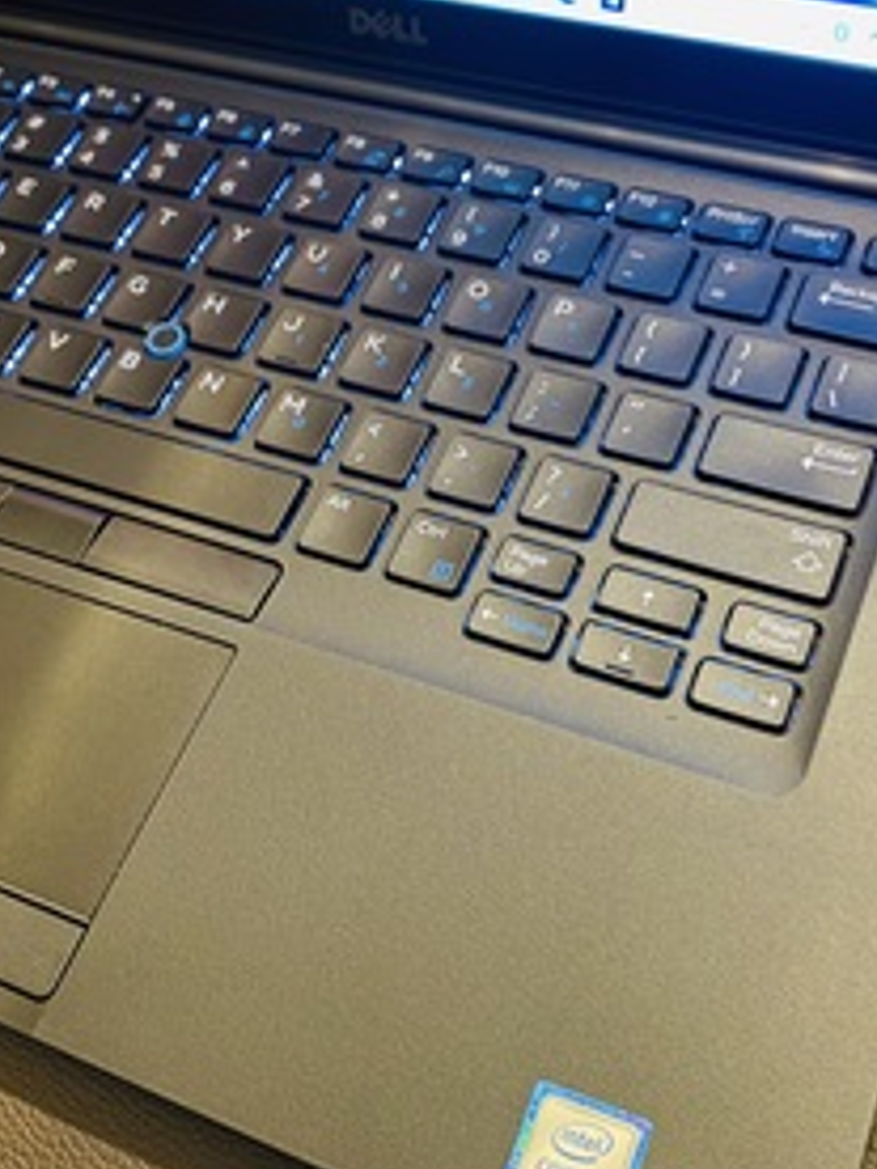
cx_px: 477
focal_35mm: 43
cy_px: 532
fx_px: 1453
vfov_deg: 43.8
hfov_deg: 33.6
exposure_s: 1/25
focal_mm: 4.25
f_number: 1.8
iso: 400
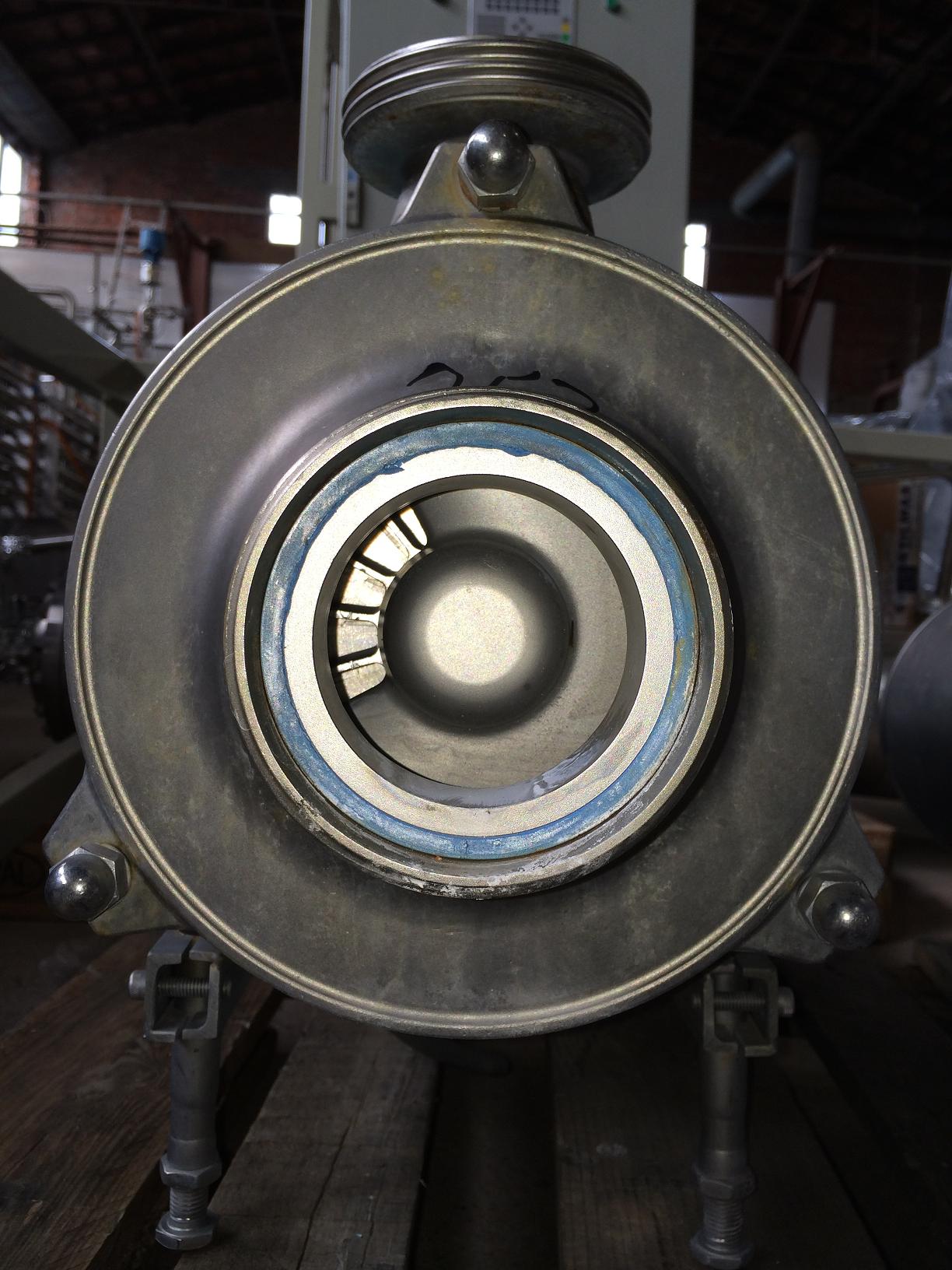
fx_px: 1100
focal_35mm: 30
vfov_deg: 60.0
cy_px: 635
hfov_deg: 46.8
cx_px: 476
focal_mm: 4.12
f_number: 2.2
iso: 32
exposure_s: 1/107
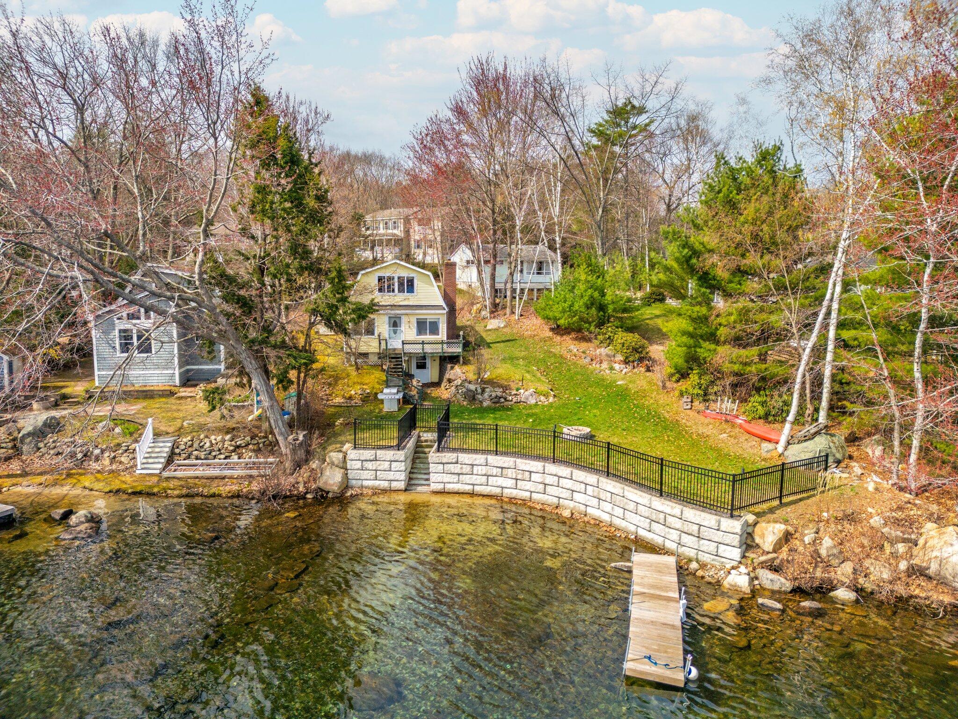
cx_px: 479
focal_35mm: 24
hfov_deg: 71.6
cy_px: 360
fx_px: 664
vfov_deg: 56.8
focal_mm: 6.72
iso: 100
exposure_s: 1/2000
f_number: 1.7
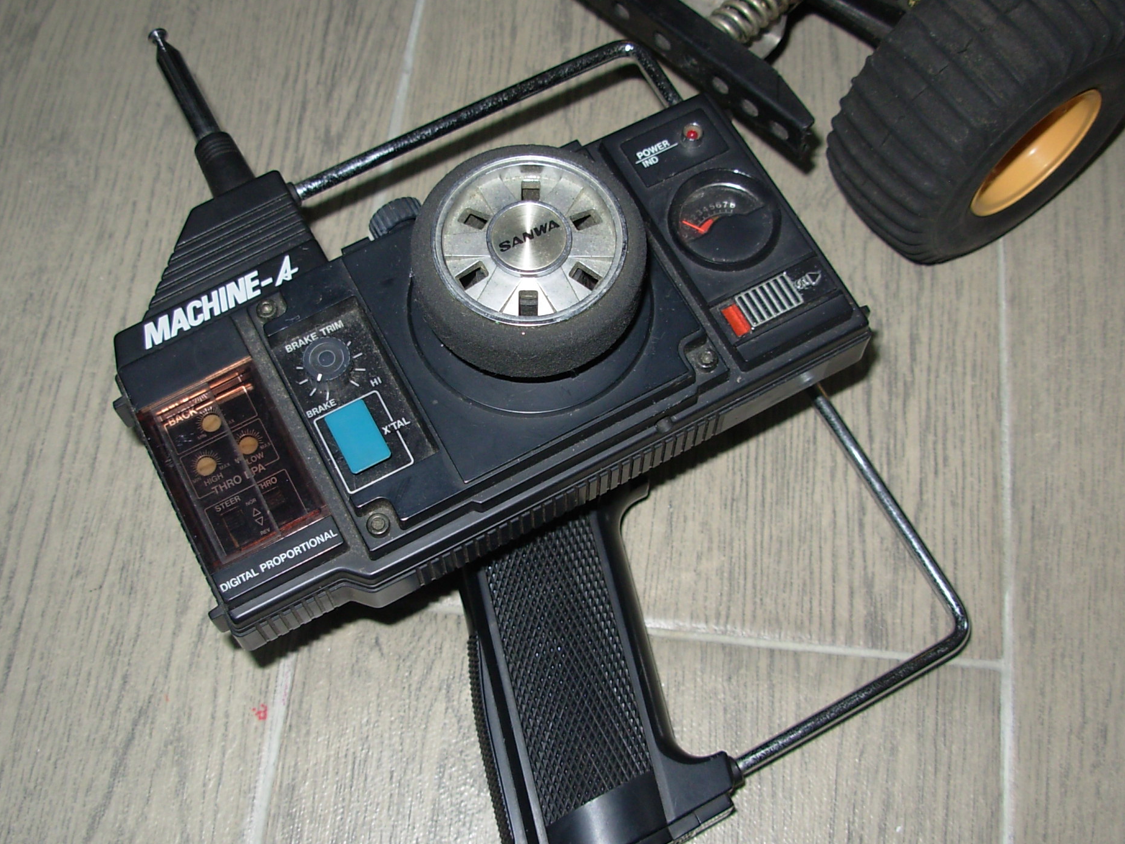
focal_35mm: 42
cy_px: 434
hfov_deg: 44.8
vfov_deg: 34.4
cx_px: 523
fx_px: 1365
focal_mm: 6.3
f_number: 2.9
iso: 50
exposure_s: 1/32
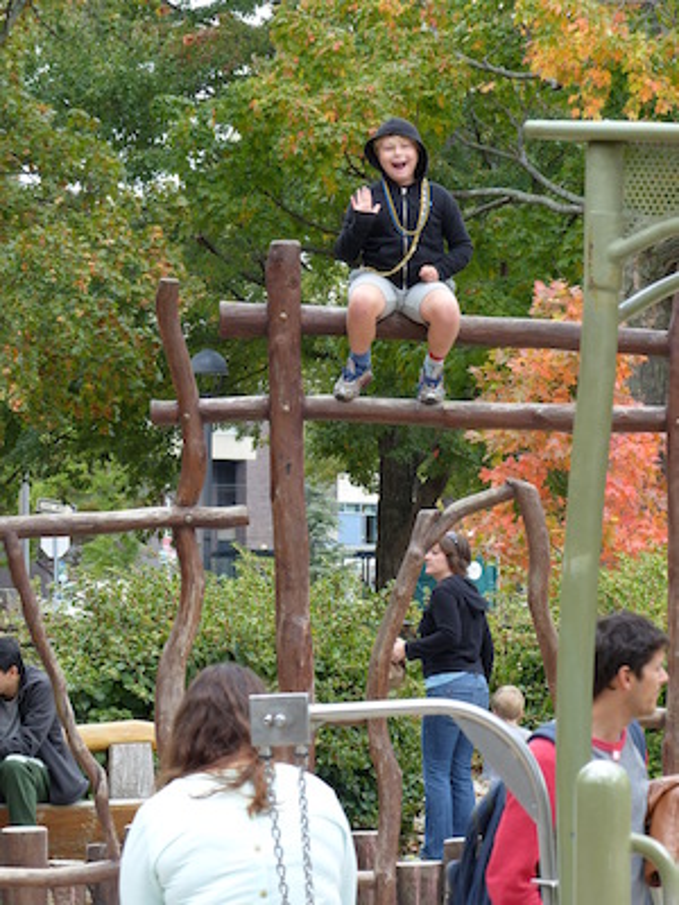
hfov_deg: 9.5
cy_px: 452
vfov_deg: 12.6
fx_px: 4106
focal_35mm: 157
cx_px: 340
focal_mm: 28.3
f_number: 4
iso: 100
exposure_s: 1/160
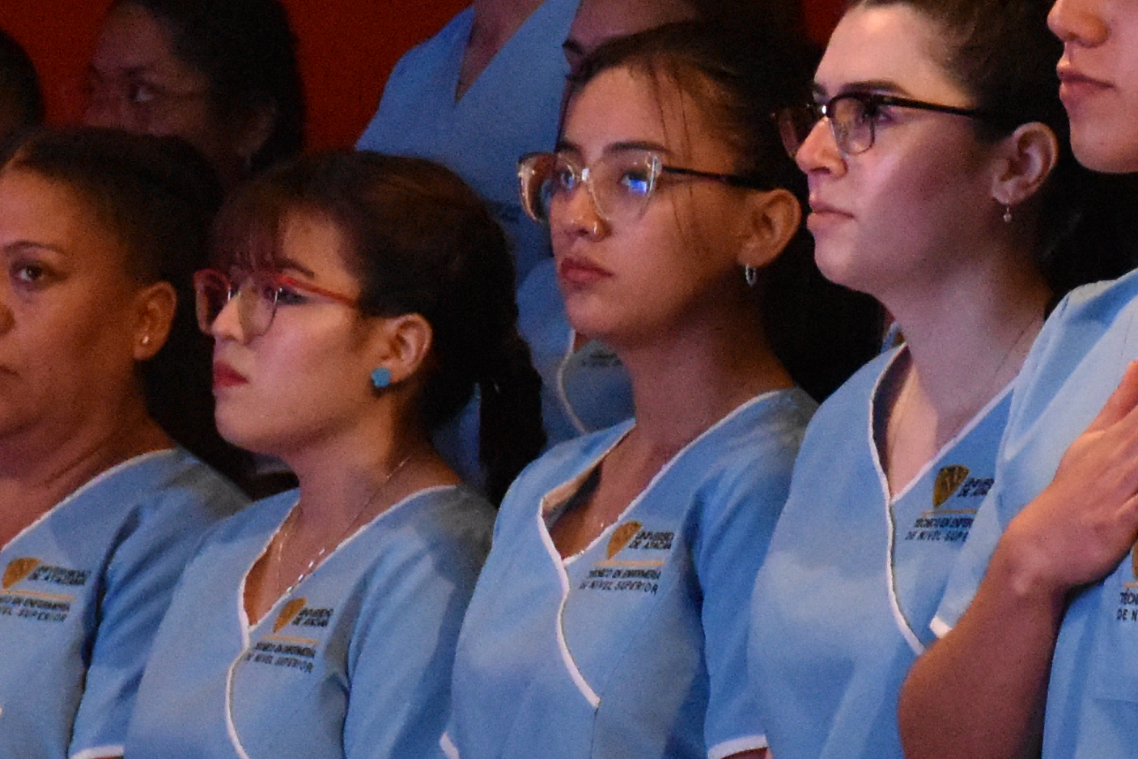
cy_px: 581
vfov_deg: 3.1
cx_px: 792
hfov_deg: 4.6
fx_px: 14164
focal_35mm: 448
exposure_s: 1/160
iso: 5000
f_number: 5.6
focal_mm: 70
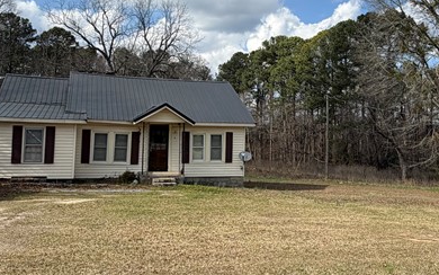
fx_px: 467
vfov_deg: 32.6
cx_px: 241
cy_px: 99
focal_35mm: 39
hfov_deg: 50.3
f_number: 2.2
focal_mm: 2.22
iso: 20
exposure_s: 1/985
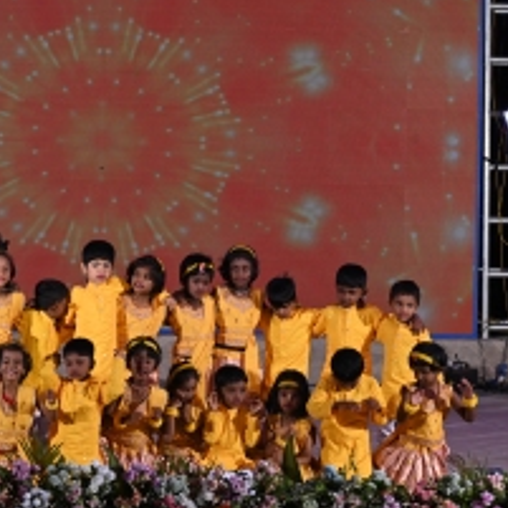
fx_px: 2208
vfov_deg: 13.1
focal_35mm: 133
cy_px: 177
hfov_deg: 13.0
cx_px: 25
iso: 250
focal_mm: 70
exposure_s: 1/125
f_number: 10
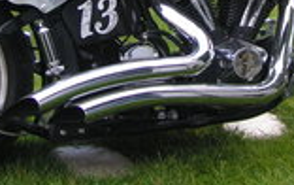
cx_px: 183
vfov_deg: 12.4
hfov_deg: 20.1
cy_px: -45
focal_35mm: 103
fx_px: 826
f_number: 4
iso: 50
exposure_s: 1/80
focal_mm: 5.8
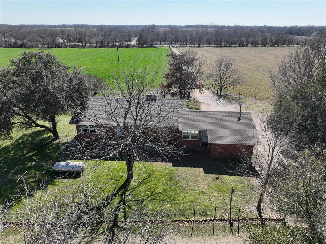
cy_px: 122
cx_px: 163
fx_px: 226
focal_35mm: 24
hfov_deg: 71.6
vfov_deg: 56.8
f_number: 2.8
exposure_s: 1/3200
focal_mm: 12.29
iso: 300
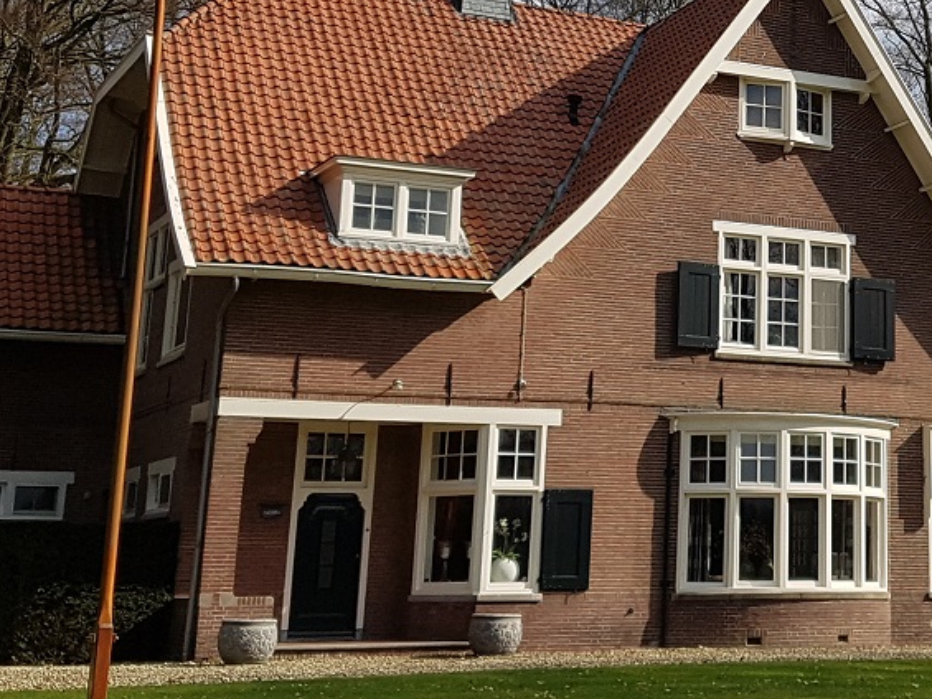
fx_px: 1858
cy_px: 40
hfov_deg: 27.3
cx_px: 805
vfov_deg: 20.8
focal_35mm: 69
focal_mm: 4.2
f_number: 1.7
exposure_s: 1/3168
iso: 50
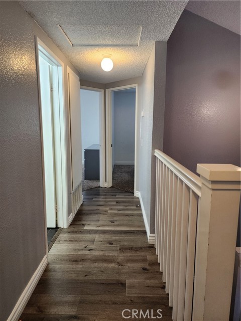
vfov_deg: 73.9
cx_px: 120
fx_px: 214
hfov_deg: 58.9
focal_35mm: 23
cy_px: 160
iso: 200
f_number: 1.8
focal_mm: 6.4
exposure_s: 1/120
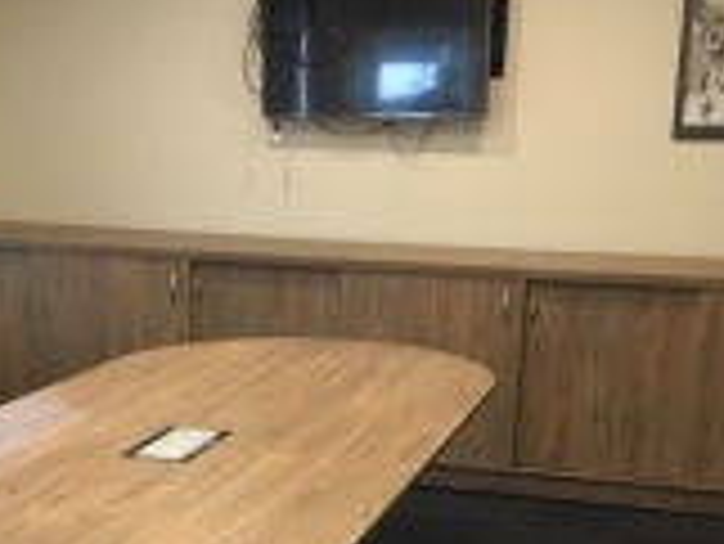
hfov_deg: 30.7
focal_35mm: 63
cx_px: 306
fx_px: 1319
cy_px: 544
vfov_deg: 22.4
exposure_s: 1/33
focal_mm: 4.15
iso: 250
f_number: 2.2
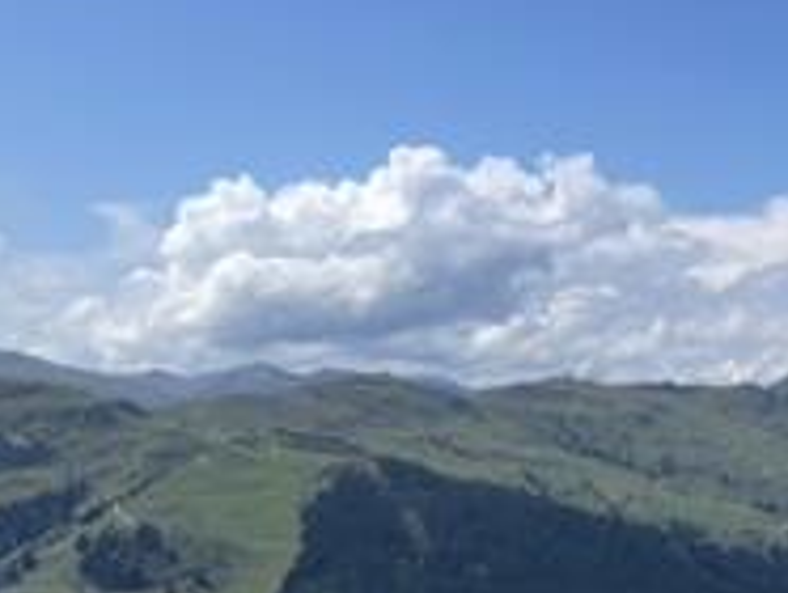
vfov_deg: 18.0
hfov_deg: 23.0
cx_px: 752
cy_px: 411
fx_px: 1869
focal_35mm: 82
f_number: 1.6
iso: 32
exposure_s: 1/5291
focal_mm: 4.2
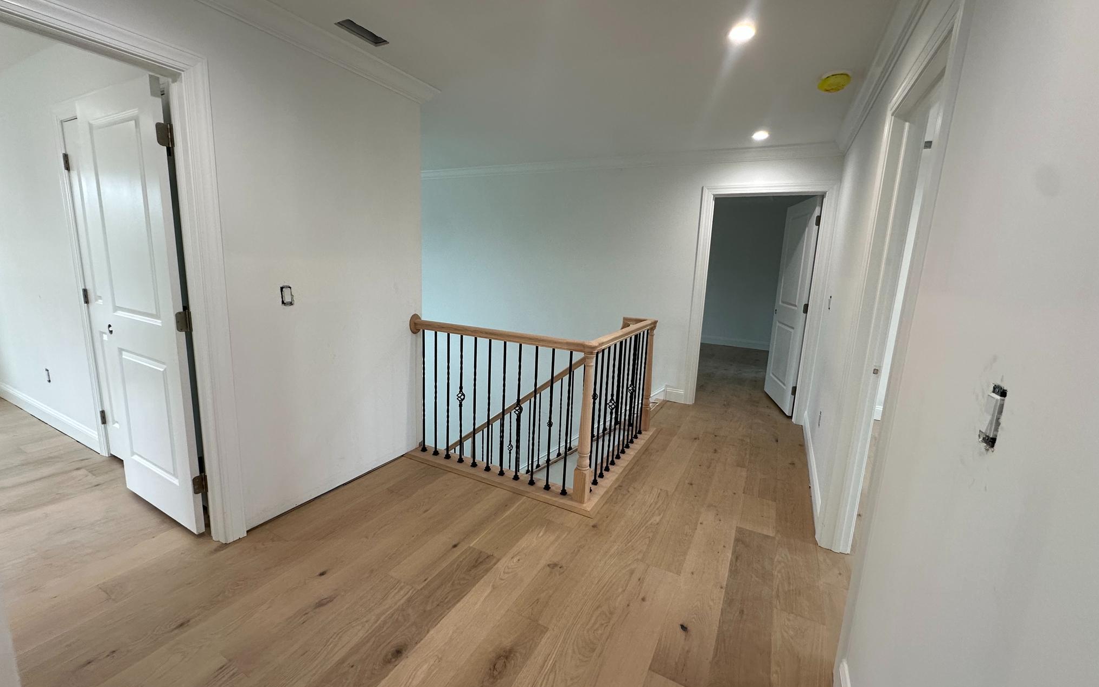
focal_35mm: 15
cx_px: 546
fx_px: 449
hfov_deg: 101.5
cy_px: 338
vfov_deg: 74.8
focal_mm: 2.22
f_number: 2.2
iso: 200
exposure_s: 1/120
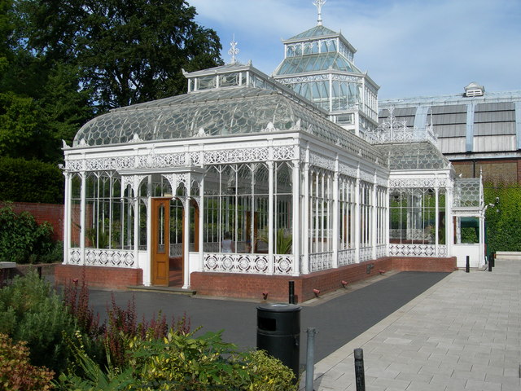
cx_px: 260
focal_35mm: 38
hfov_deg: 49.0
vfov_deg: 37.7
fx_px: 572
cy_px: 196
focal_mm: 7.8
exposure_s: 1/494
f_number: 4.8
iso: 50
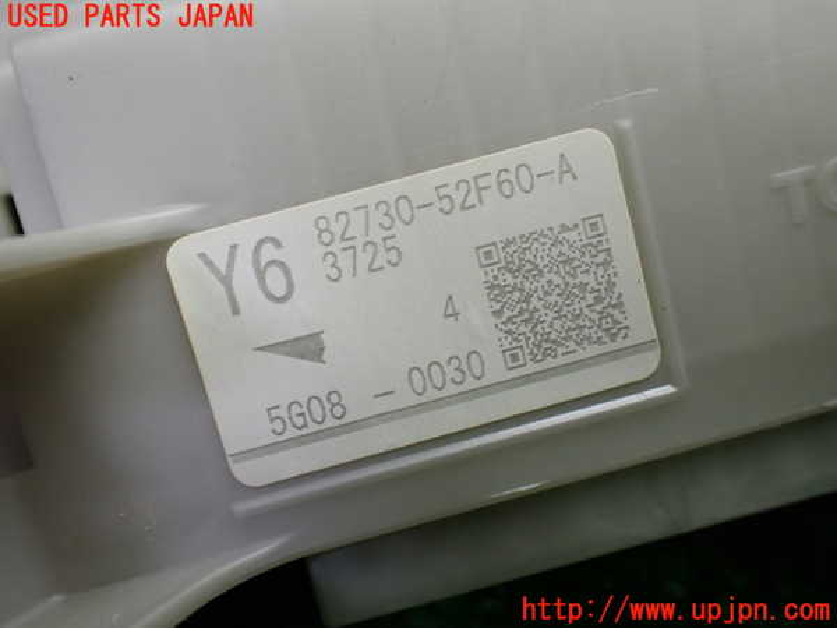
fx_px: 725
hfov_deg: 60.0
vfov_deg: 46.8
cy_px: 314
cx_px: 418
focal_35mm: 30
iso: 250
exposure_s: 1/125
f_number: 2.3
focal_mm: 5.4
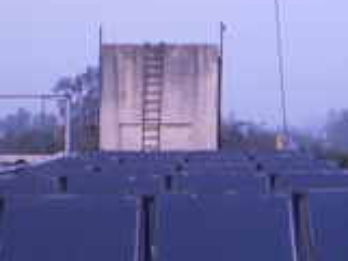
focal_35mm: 112
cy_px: 115
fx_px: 1127
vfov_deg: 13.2
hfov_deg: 17.5
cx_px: 227
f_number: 3.1
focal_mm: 6.3
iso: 100
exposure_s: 1/400
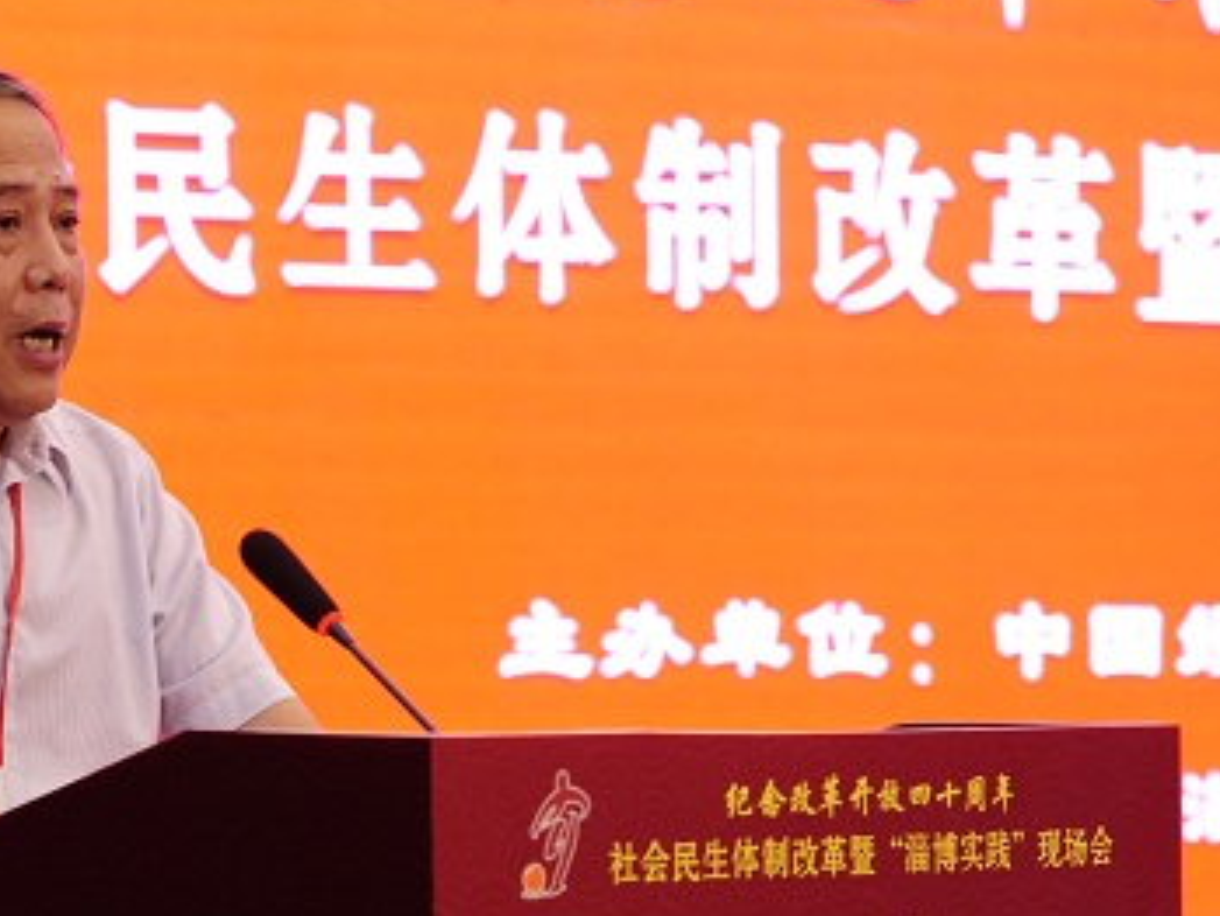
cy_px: 512
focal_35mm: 202
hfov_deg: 9.7
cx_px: 129
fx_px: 7122
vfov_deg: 7.4
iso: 2500
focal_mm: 105
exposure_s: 1/100
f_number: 3.5
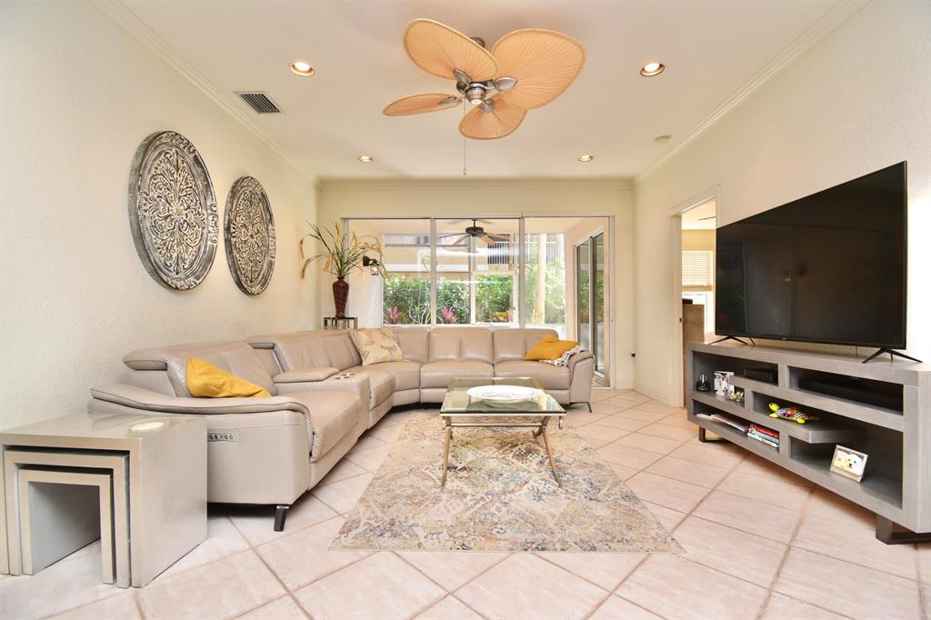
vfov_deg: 77.3
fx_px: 388
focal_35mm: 15
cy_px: 310
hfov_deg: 100.4
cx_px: 466
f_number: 7.1
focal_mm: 10
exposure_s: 1/30
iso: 560
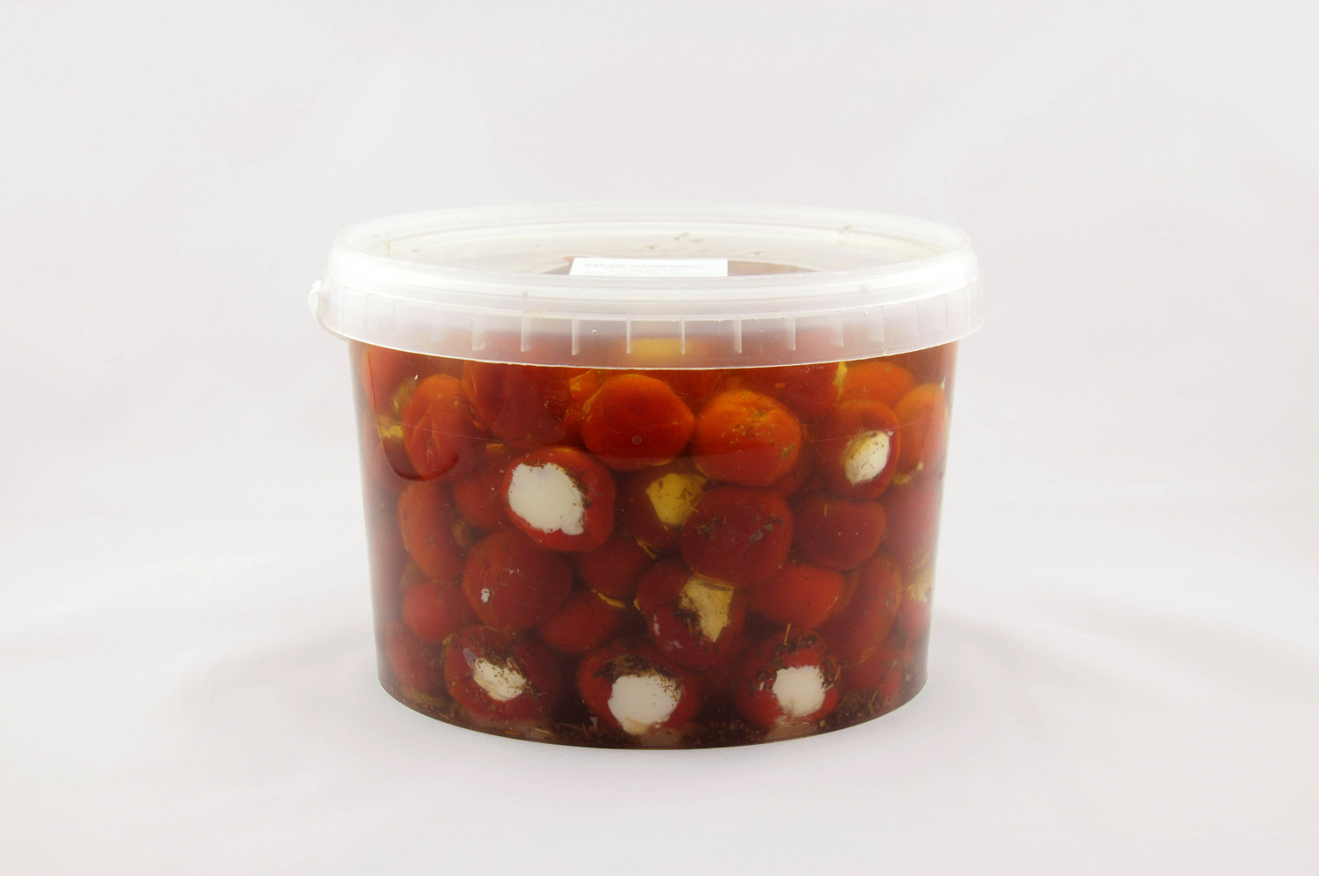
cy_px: 438
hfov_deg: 27.0
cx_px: 660
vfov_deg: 18.1
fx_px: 2744
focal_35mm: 75
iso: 400
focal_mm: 50
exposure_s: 1/30
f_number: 11
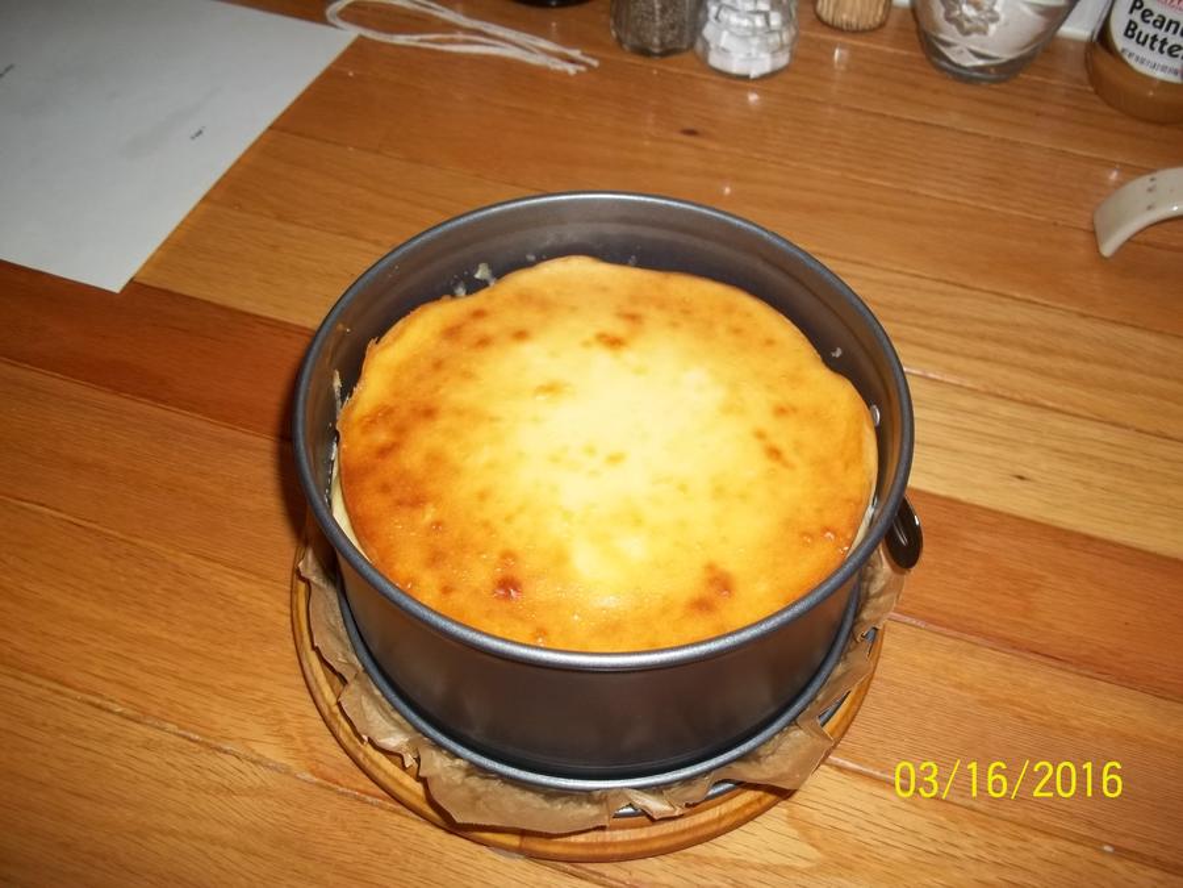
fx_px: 1094
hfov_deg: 56.8
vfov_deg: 44.2
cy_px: 444
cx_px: 592
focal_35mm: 32
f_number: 2.9
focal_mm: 5.7
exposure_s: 1/30
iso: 64
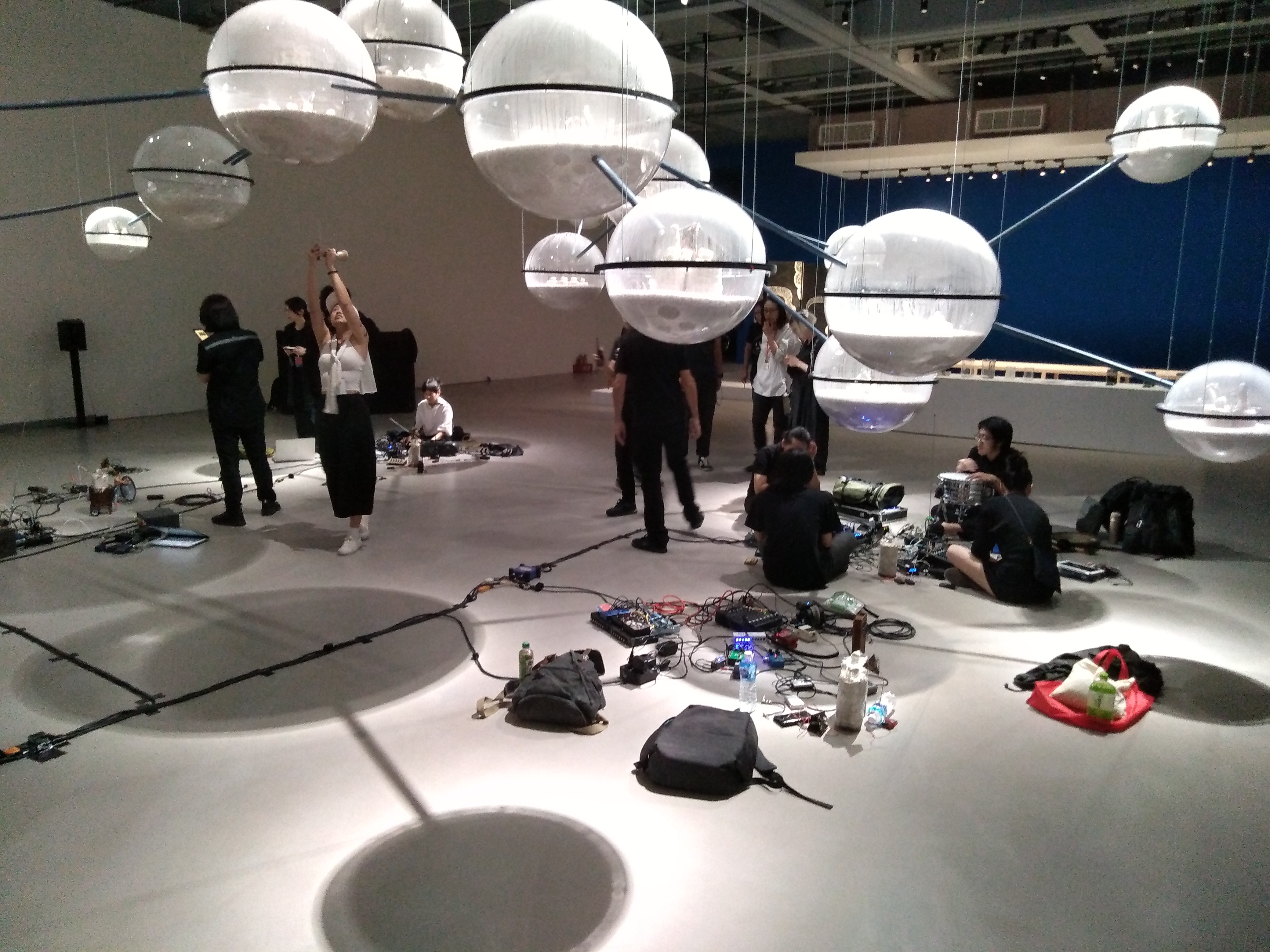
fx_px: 954
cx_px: 635
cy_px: 476
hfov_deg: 67.3
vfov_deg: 53.1
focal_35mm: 26
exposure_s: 1/15
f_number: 2.2
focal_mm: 3.46
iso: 793
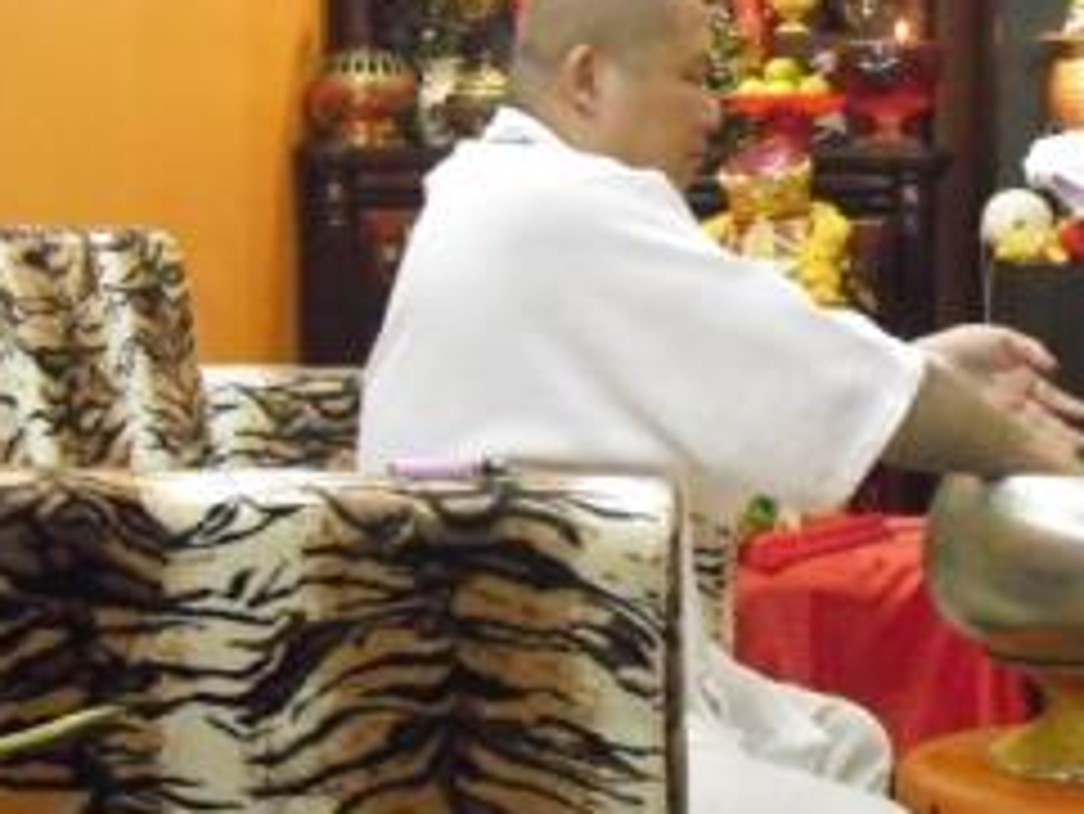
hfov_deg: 28.1
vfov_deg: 21.9
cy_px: 441
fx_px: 2099
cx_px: 918
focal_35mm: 67
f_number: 3.1
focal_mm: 6.3
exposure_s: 1/30
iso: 800
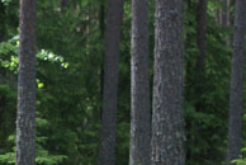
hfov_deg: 7.3
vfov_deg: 4.9
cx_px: -104
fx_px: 1903
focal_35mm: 278
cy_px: 212
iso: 200
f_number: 5.6
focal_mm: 45
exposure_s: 1/80
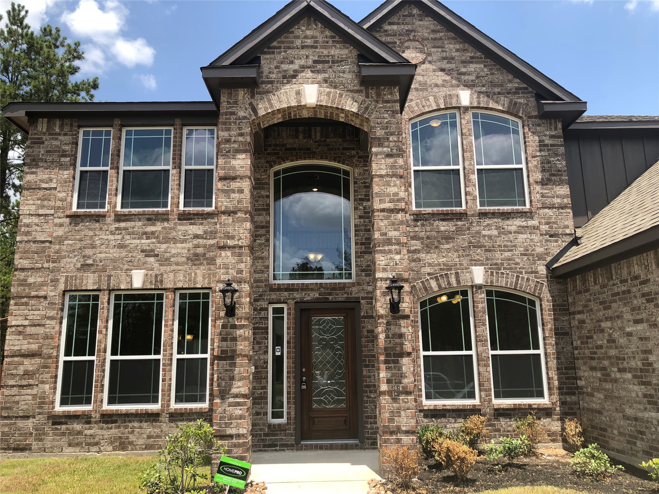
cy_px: 247
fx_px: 533
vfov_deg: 49.7
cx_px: 330
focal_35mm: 28
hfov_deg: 63.4
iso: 20
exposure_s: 1/1143
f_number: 1.8
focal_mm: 3.99
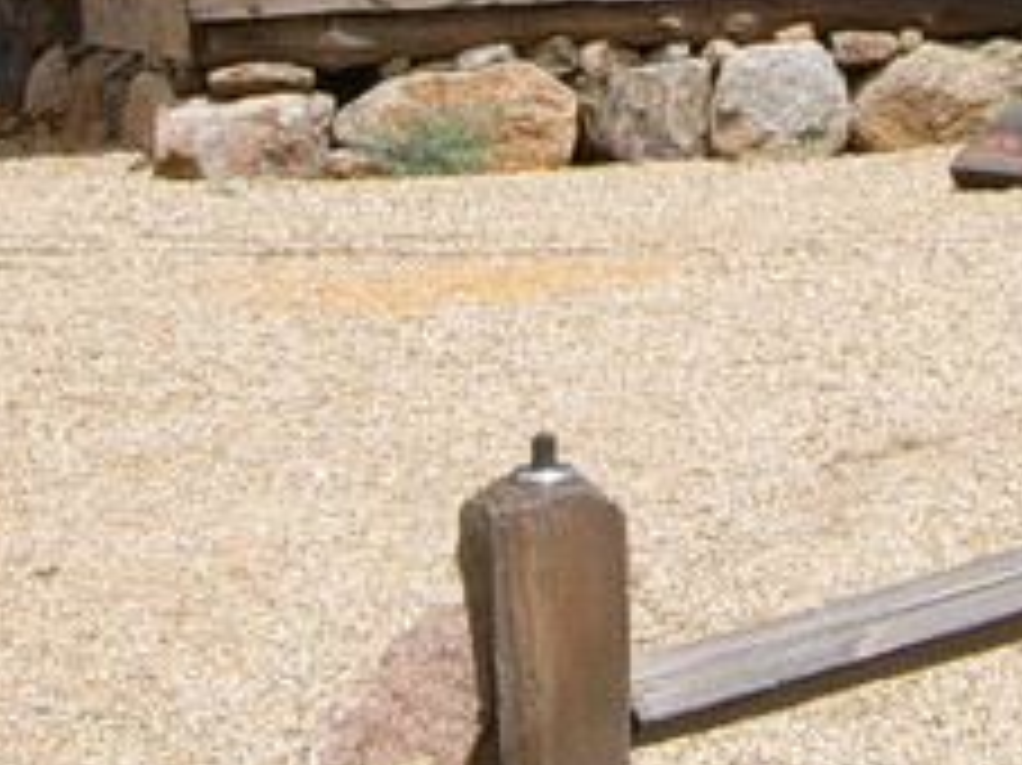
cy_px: -346
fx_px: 5725
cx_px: 968
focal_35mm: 194
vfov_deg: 7.5
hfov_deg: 10.1
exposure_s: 1/350
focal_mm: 9.1
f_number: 7
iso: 50
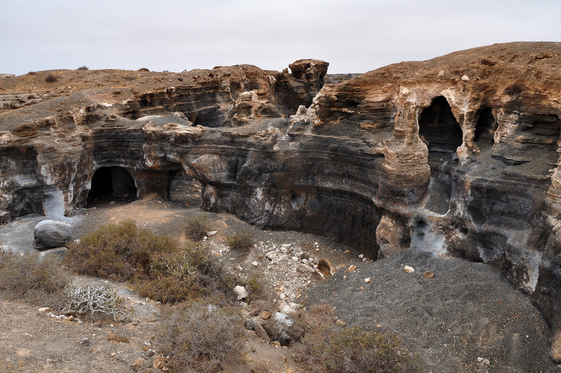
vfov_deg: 47.8
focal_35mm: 27
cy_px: 186
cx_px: 280
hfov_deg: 67.4
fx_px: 420
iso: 400
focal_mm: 18
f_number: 9
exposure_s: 1/320
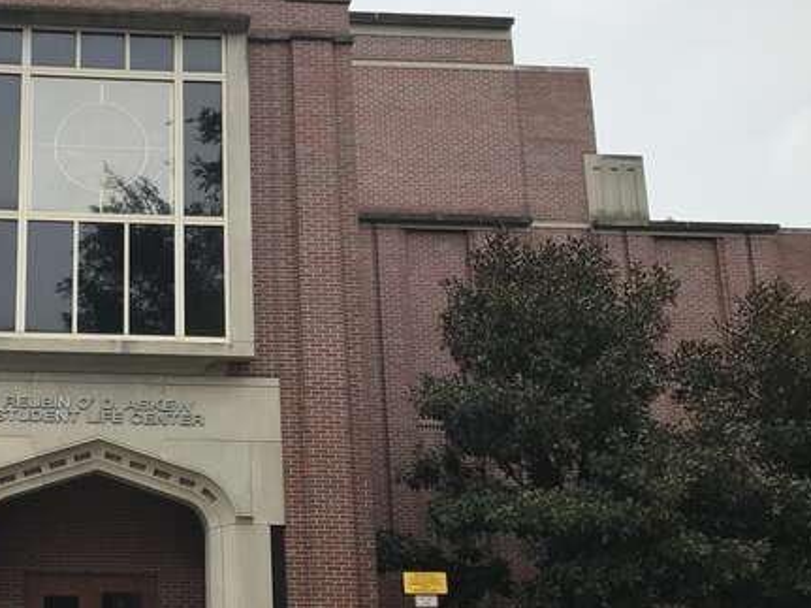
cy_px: 318
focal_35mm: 52
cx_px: 100
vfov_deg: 28.0
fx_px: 1218
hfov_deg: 35.0
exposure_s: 1/855
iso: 20
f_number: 1.8
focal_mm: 3.99
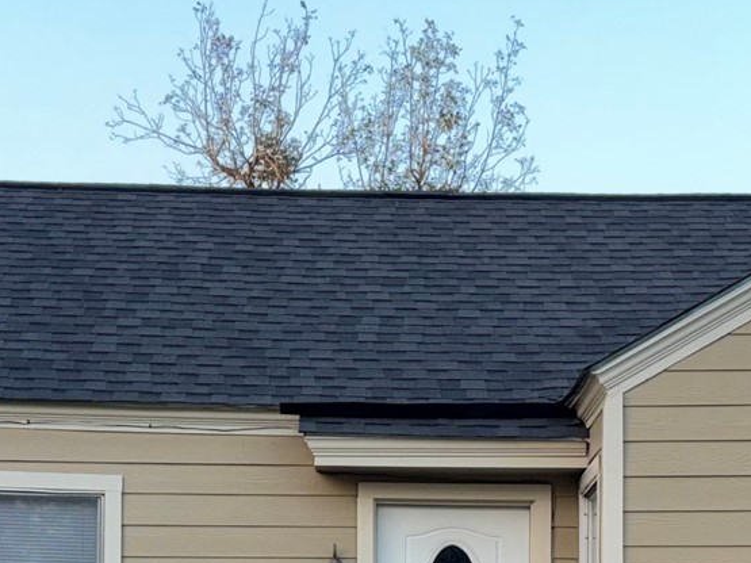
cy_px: 656
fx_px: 2082
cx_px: 430
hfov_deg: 20.4
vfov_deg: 14.9
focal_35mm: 96
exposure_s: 1/193
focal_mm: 5.96
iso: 64
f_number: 1.6
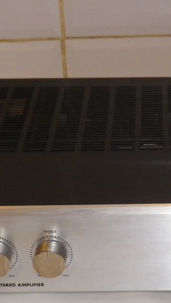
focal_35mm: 111
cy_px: 197
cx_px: 123
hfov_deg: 10.9
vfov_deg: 19.2
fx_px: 894
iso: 400
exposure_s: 1/60
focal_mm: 9.5
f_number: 4.4
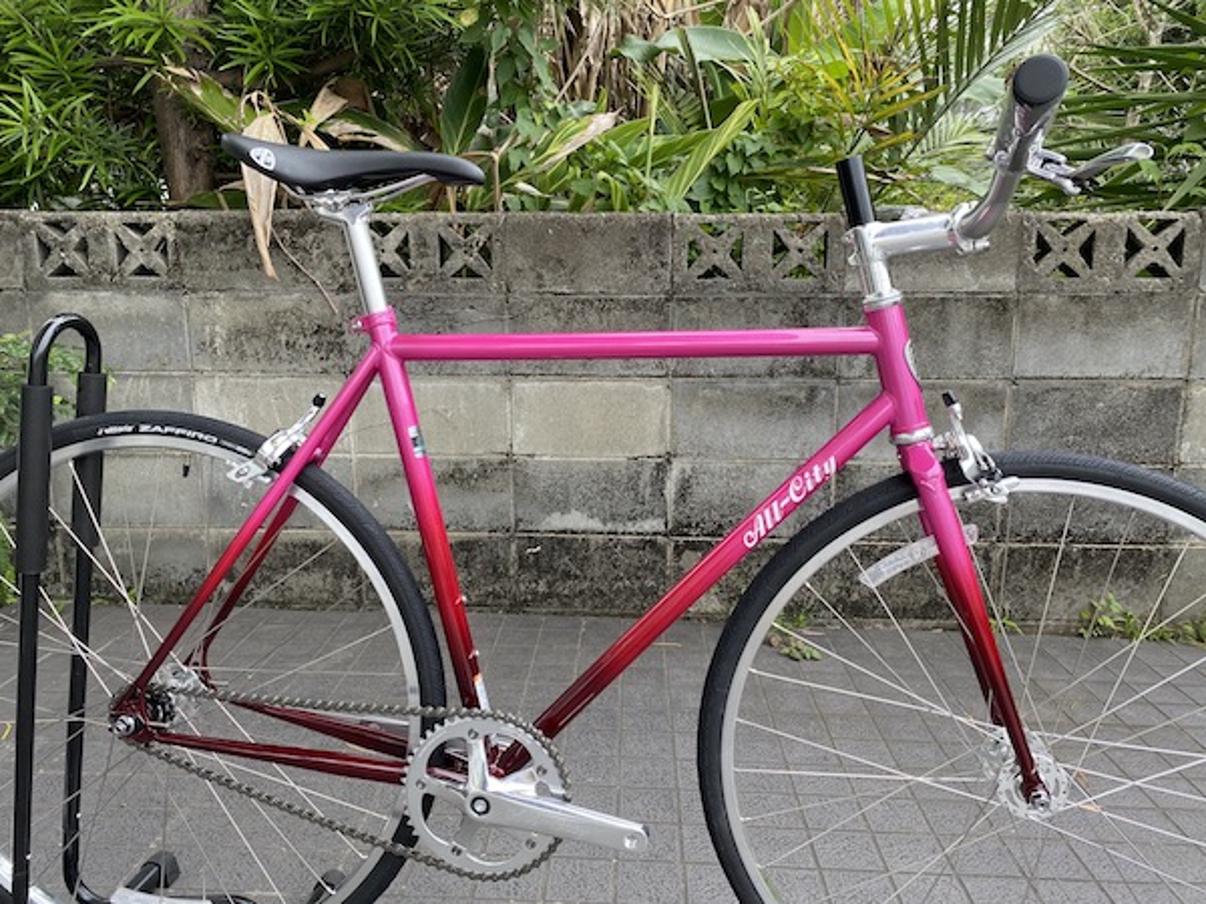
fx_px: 906
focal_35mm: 26
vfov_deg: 53.1
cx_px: 603
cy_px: 452
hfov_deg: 67.3
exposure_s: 1/162
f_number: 1.8
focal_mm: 4.25
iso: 32
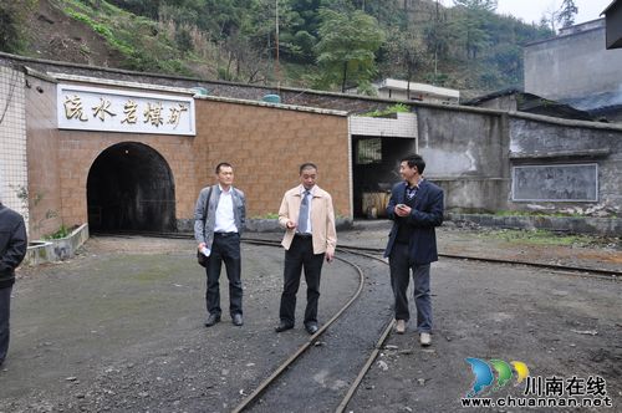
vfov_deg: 41.6
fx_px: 544
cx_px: 311
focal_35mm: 32
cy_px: 206
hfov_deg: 59.6
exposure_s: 1/100
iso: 200
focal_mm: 21
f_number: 10
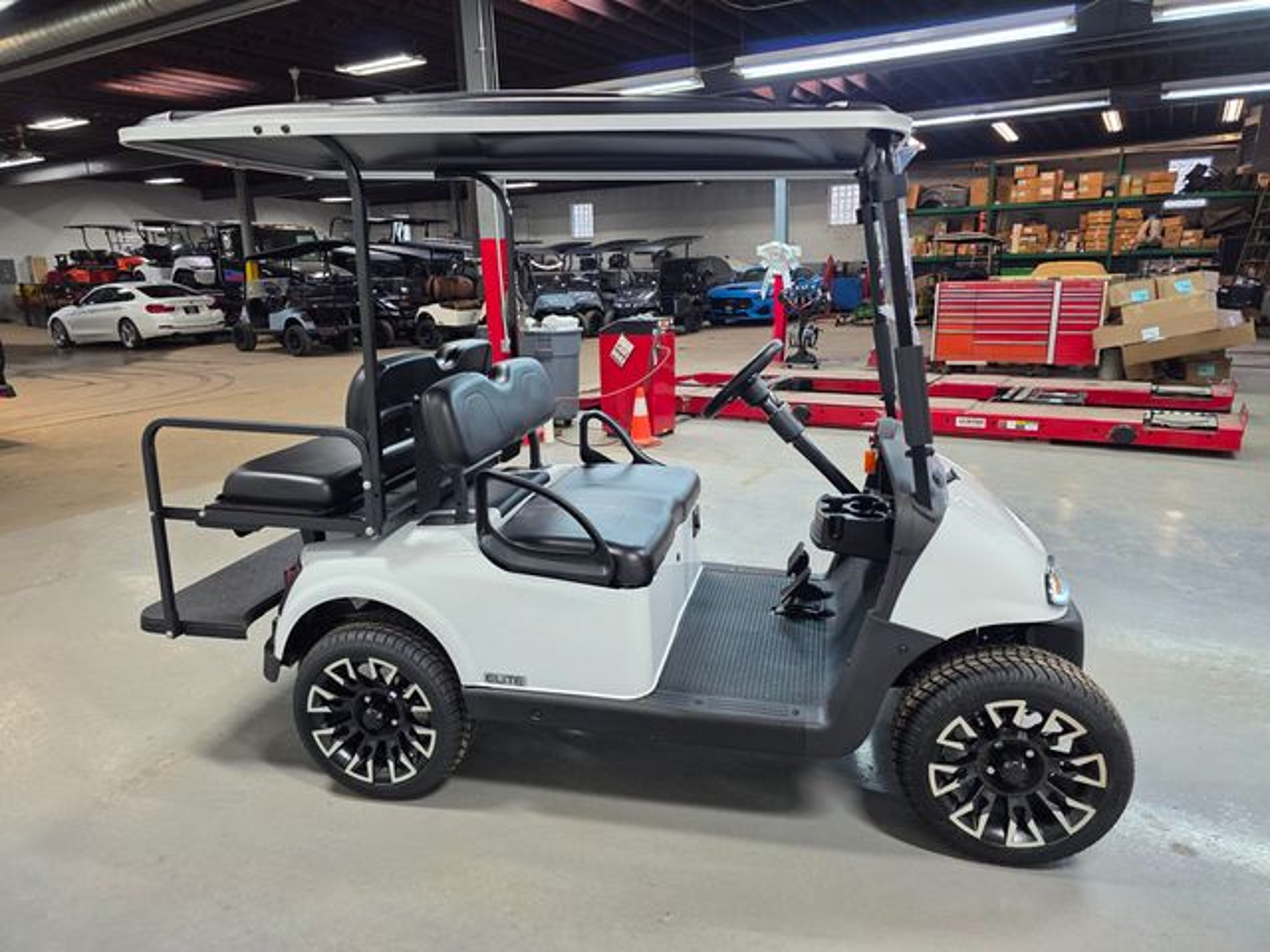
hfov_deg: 73.9
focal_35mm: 23
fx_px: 844
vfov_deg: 58.9
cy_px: 476
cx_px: 635
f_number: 1.7
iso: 125
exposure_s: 1/120
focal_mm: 6.3
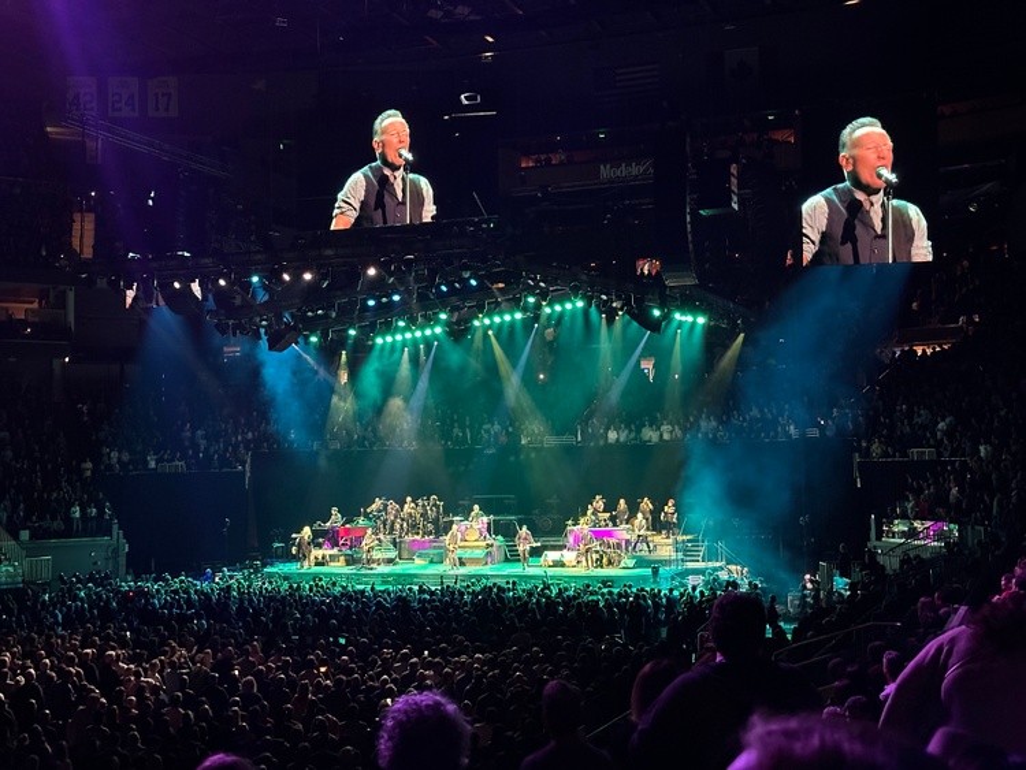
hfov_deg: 39.6
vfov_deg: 30.3
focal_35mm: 48
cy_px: 385
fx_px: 1423
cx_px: 513
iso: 640
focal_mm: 6.86
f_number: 1.78
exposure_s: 1/26
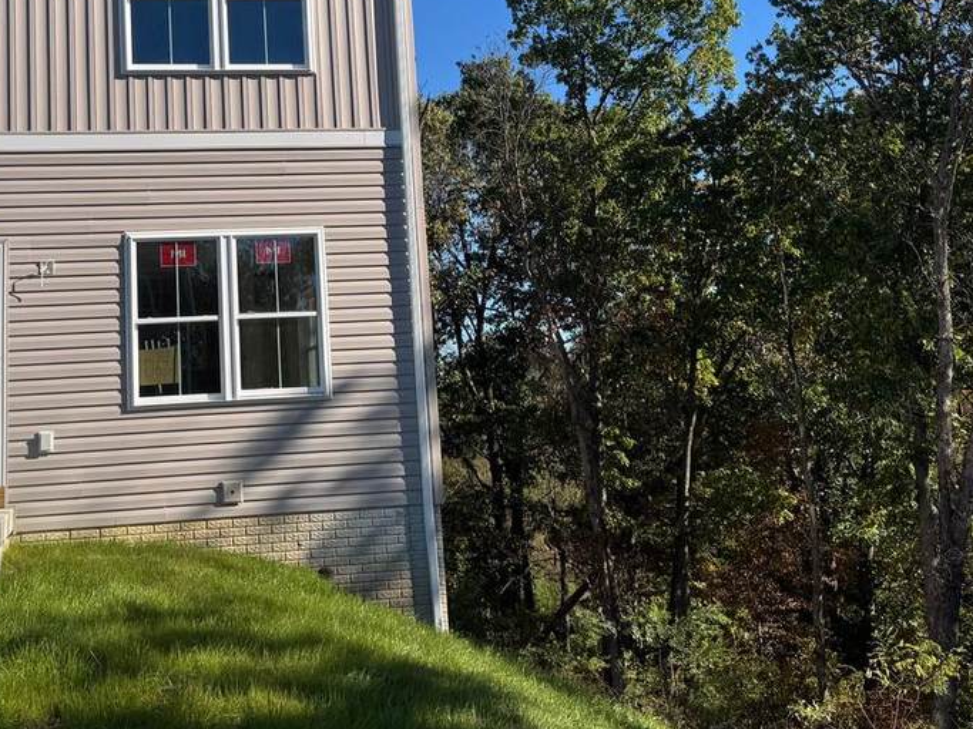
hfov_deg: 41.5
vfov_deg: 31.5
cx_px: 323
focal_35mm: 45
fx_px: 1265
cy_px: 161
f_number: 1.78
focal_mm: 6.76
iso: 80
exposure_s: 1/3802
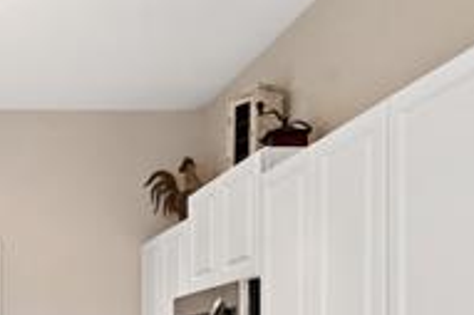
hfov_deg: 31.3
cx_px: -42
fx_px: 750
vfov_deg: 22.1
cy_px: 367
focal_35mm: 57
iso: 100
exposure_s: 1/20
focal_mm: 17
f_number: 6.7
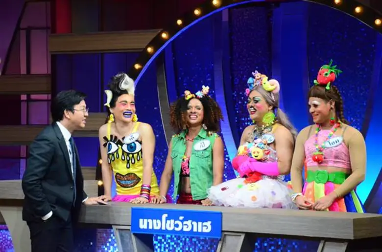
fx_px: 1191
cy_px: 126
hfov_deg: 18.2
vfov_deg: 12.1
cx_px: 191
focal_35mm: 112
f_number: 5.6
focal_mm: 75
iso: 6400
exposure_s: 1/640
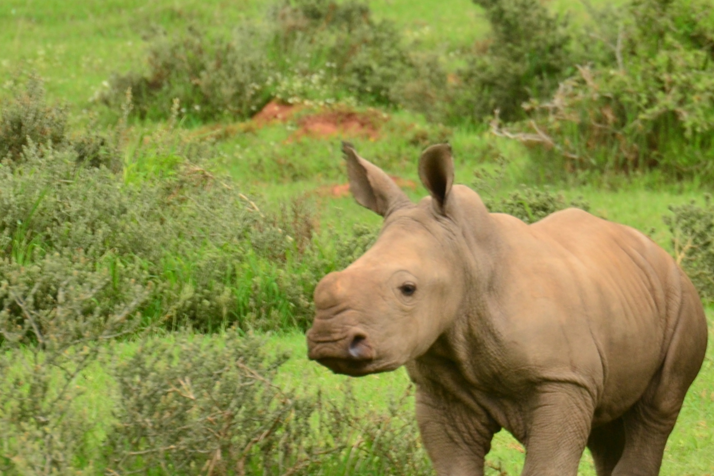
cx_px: 726
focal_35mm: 804
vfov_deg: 1.7
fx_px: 15945
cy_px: 110
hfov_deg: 2.6
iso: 180
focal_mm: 200
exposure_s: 1/100
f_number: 8
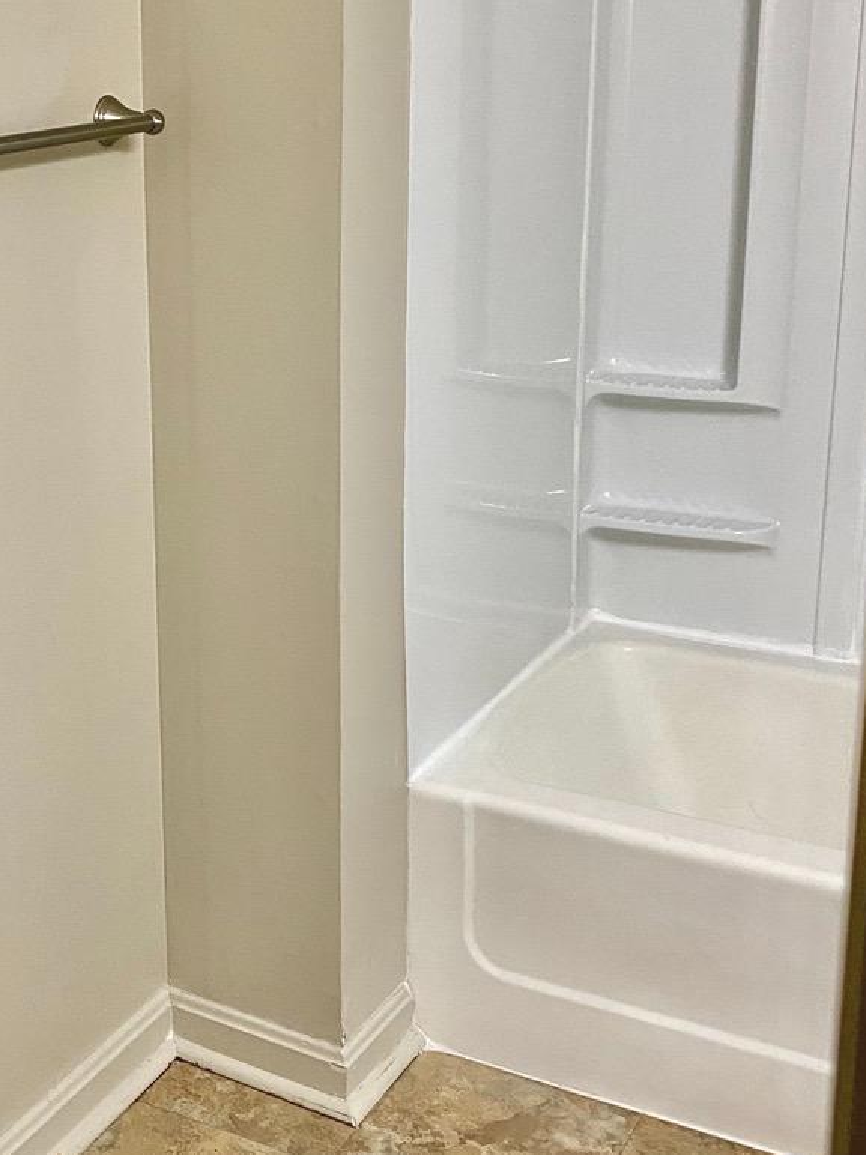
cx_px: 143
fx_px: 1735
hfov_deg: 27.3
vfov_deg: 36.7
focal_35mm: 52
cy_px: 480
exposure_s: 1/60
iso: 200
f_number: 1.8
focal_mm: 4.25
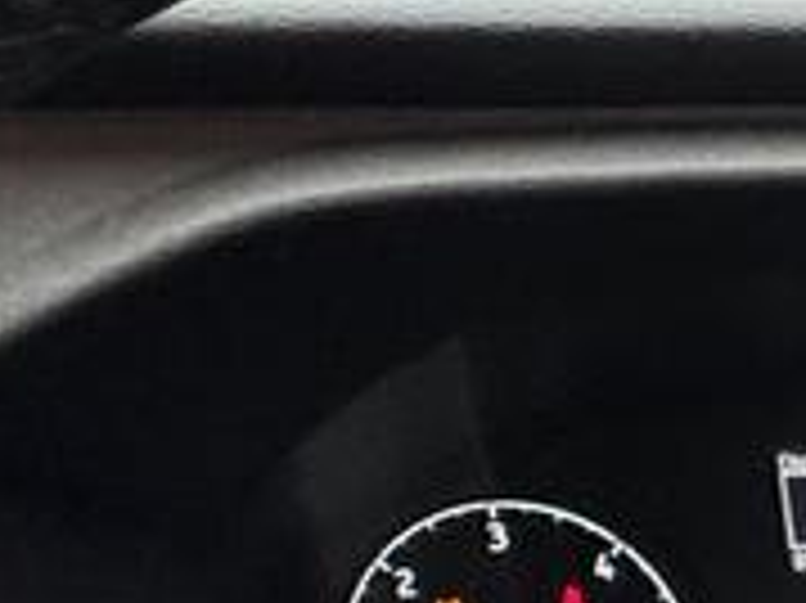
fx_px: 1629
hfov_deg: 22.2
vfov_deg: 17.4
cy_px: 1053
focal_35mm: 70
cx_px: 1252
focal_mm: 2.22
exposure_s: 1/60
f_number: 2.2
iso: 250
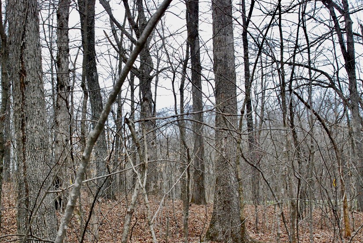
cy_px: 151
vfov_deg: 24.6
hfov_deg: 36.1
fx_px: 555
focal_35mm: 55
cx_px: 147
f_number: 11
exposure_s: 1/500
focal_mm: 28
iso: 2000
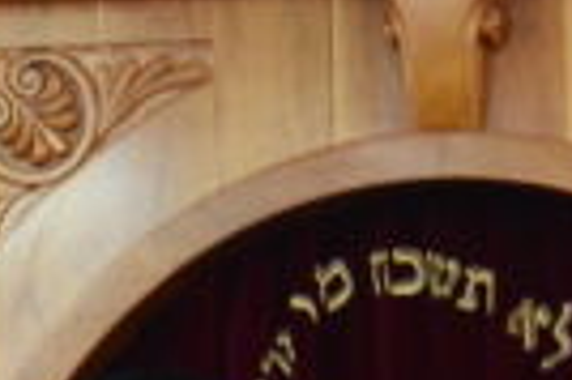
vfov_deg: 4.5
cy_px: 1063
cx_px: 692
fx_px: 4713
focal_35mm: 297
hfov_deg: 6.9
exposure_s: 1/60
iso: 1000
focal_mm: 26
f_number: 5
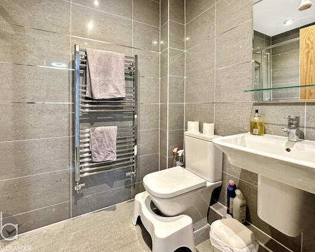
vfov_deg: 84.0
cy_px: 129
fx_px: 140
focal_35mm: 15
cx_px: 150
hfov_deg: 96.7
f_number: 2.2
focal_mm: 2.22
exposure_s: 1/50
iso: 500
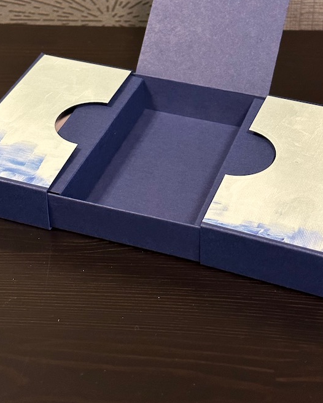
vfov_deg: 25.7
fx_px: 872
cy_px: 100
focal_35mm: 73
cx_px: 162
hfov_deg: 21.0
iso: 250
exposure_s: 1/57
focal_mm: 6.86
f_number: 1.78
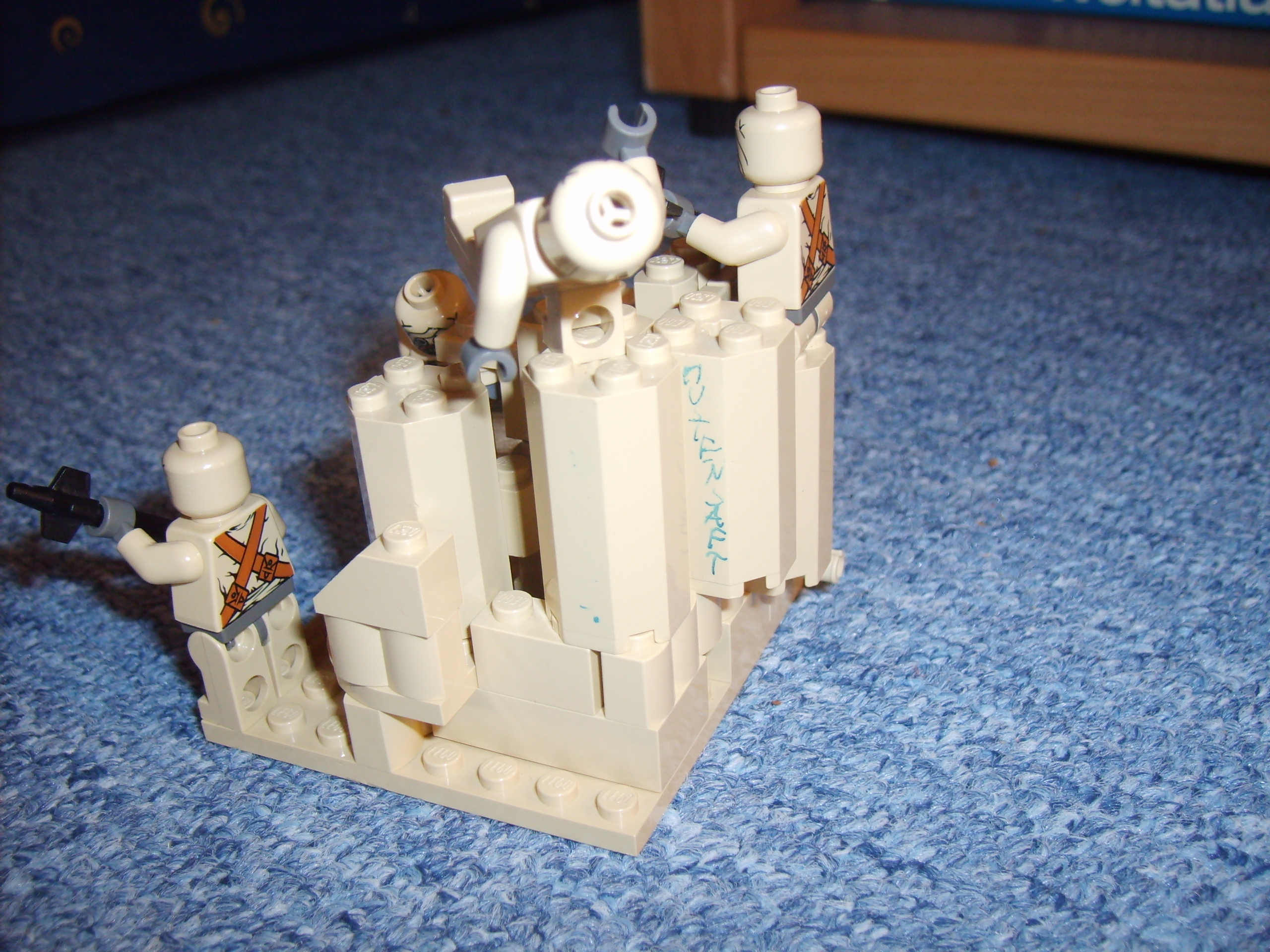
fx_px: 1284
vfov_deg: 40.7
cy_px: 476
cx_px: 635
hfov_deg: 52.6
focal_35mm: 35
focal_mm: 5.8
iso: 100
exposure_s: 1/45
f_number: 2.8
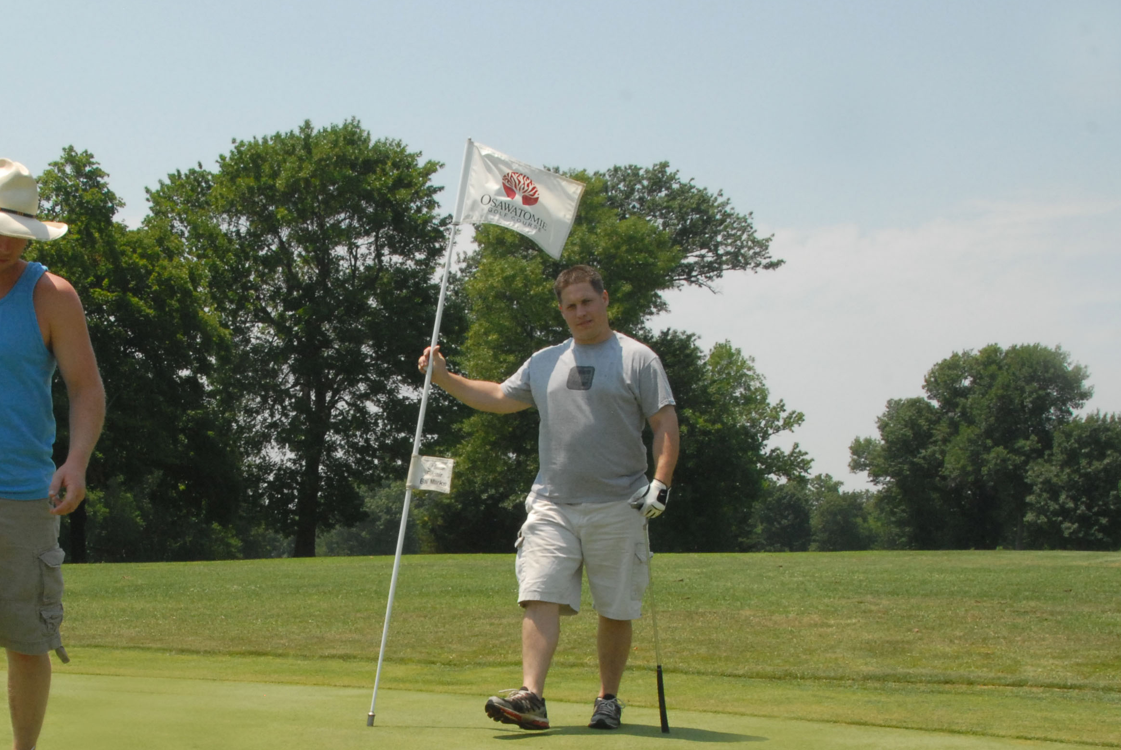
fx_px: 1559
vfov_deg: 26.6
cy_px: 596
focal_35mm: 50
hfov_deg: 39.1
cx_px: 378
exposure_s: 1/320
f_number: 18
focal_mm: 20
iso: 640
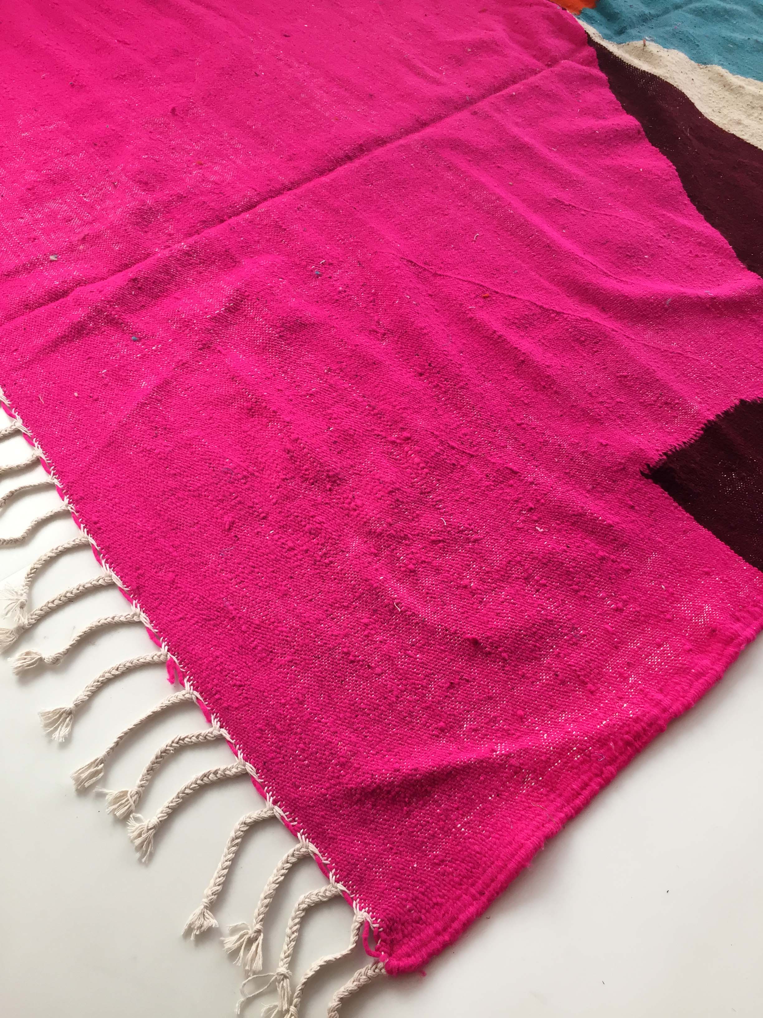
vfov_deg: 61.7
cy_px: 509
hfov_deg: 48.2
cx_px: 382
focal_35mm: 29
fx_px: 852
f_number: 2.2
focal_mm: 4.15
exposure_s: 1/33
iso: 32
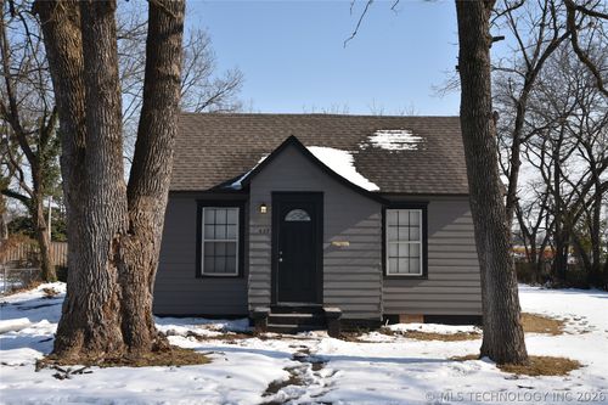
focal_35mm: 40
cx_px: 304
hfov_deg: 48.5
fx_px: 675
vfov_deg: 33.4
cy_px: 202
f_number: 11
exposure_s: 1/500
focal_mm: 40
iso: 320
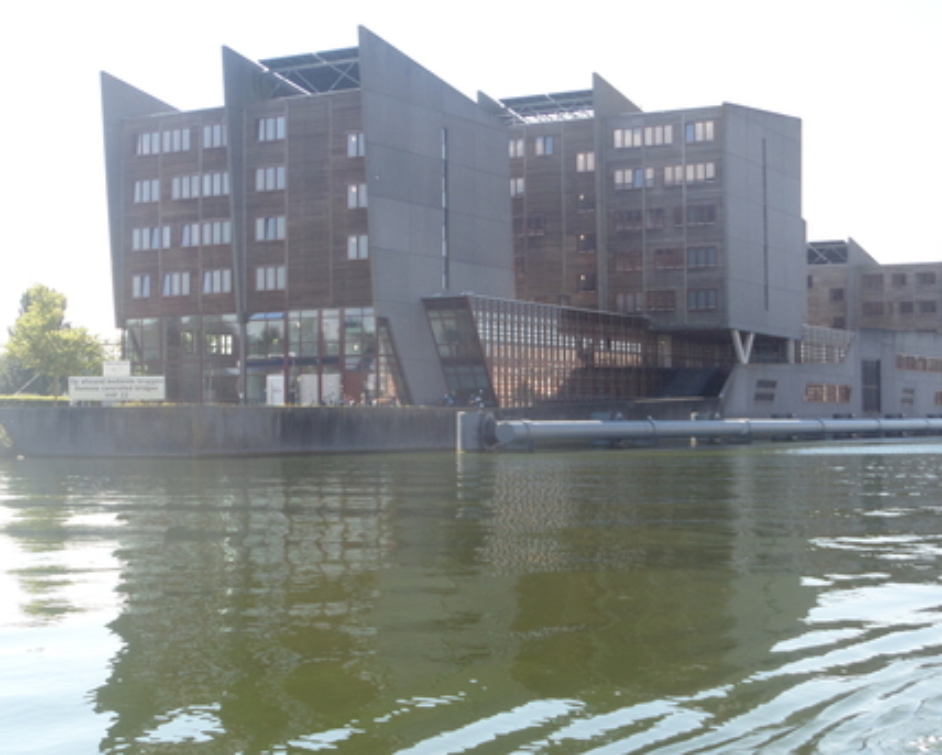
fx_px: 1813
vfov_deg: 23.5
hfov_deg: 29.1
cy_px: 378
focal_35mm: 65
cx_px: 478
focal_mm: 10.2
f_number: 4
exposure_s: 1/180
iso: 80
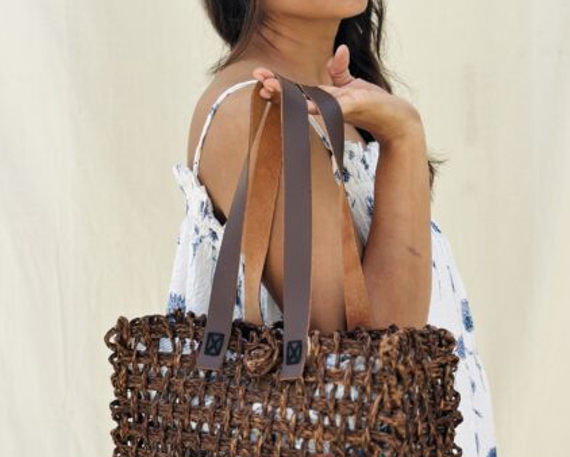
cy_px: 252
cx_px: 326
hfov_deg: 25.7
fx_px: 1249
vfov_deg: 20.7
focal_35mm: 74
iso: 80
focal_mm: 6.86
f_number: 1.78
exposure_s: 1/3367
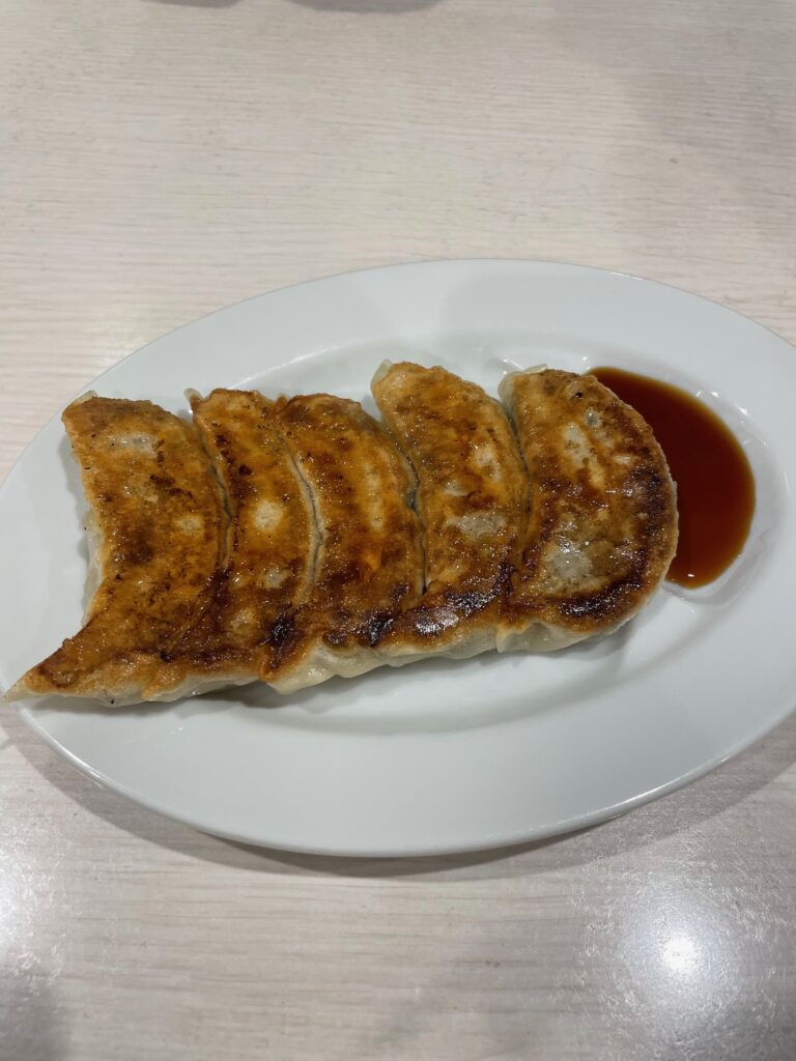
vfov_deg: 67.3
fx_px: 797
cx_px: 398
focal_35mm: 26
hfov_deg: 53.1
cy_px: 530
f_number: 1.6
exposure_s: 1/100
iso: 100
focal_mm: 4.2
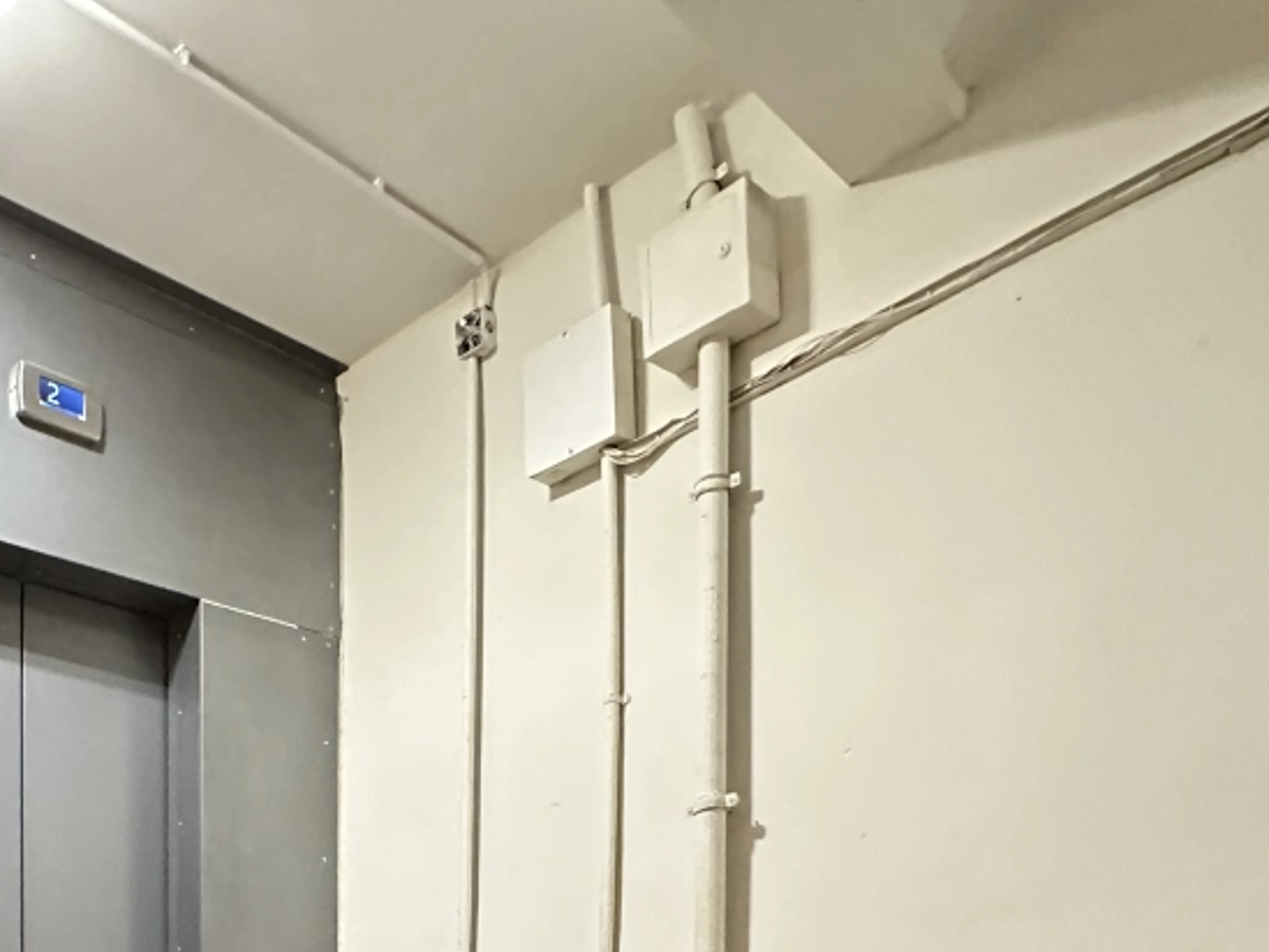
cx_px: 275
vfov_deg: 36.8
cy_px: 1064
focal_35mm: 32
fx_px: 1173
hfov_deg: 53.5
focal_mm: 2.22
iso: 1250
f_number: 2.2
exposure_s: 1/34
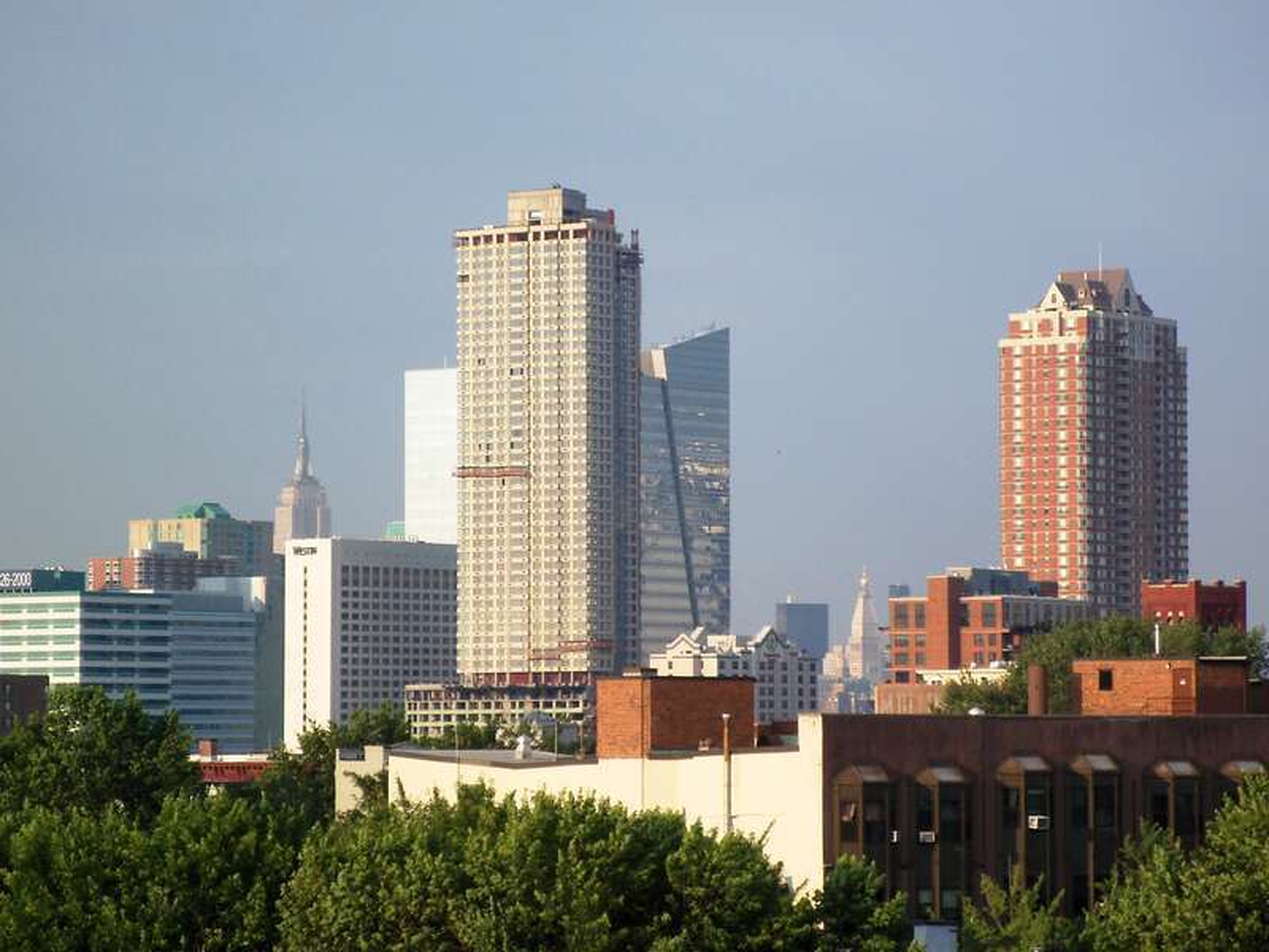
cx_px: 634
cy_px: 476
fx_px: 5462
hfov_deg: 13.3
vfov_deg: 10.0
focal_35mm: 149
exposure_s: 1/400
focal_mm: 26.6
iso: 80
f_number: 4.5
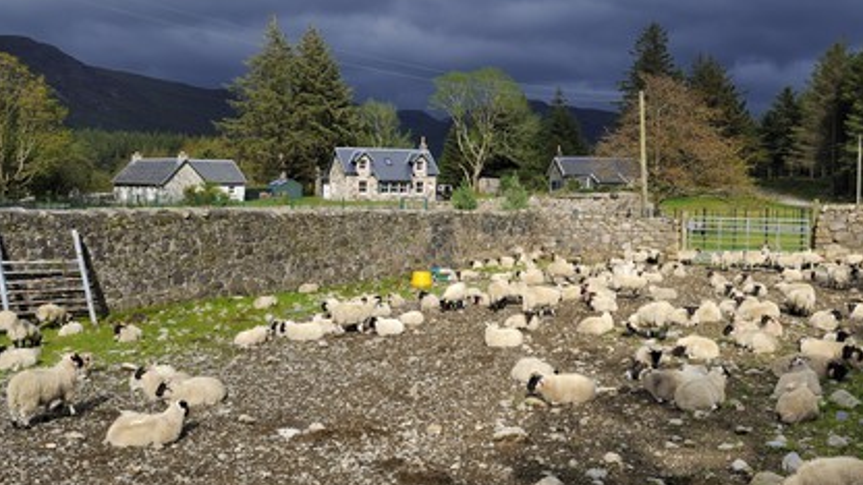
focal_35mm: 37
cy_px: 234
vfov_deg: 32.0
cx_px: 432
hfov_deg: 54.0
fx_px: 847
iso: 400
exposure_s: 1/250
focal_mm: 35
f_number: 14
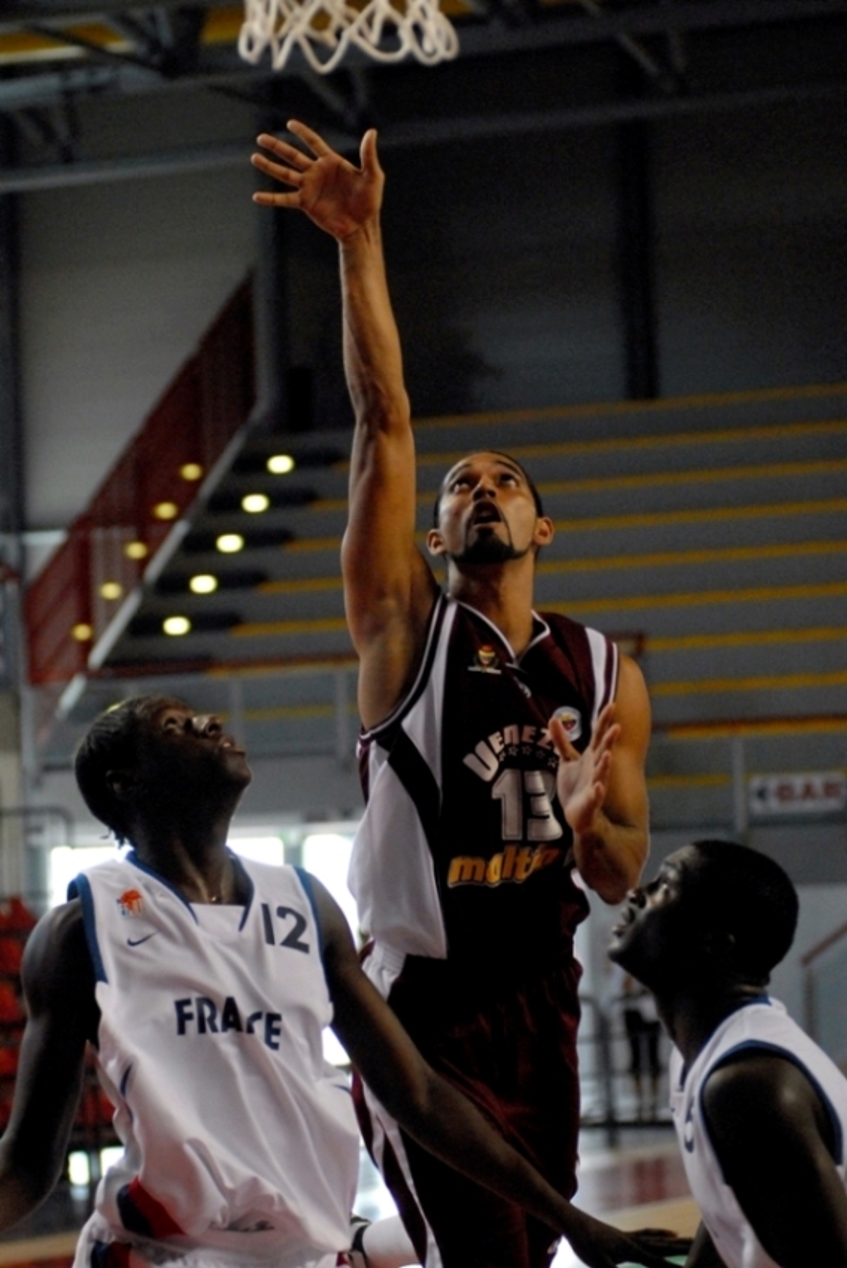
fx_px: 4545
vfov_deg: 15.9
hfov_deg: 10.6
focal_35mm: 129
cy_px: 634
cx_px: 424
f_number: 4
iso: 1600
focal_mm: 86
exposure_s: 1/500
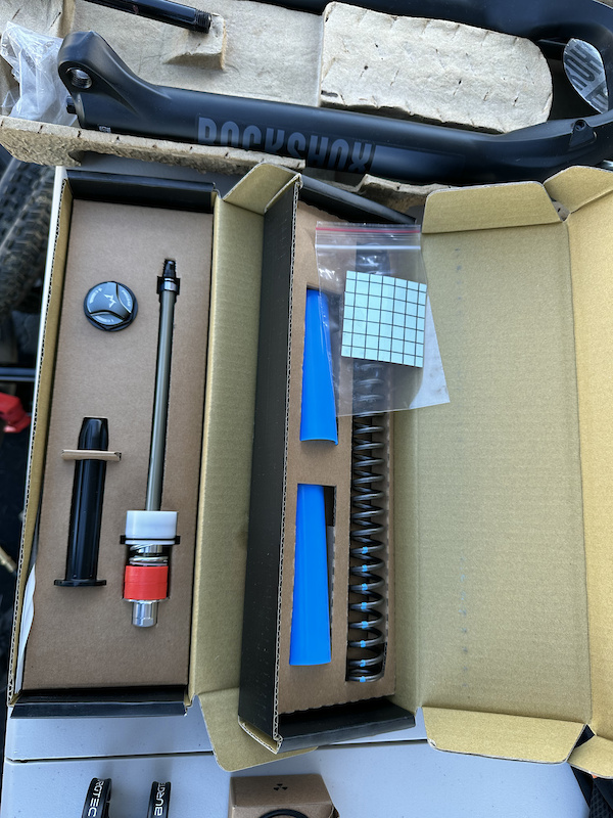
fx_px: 567
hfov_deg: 56.8
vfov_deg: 71.6
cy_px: 409
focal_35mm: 24
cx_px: 306
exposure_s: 1/175
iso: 64
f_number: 1.78
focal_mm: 6.86
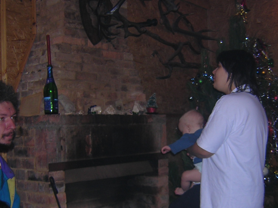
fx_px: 410
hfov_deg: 37.3
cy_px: 144
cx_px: 169
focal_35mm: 51
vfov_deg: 28.3
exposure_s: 1/60.1
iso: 100
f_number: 2.6
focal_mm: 4.7
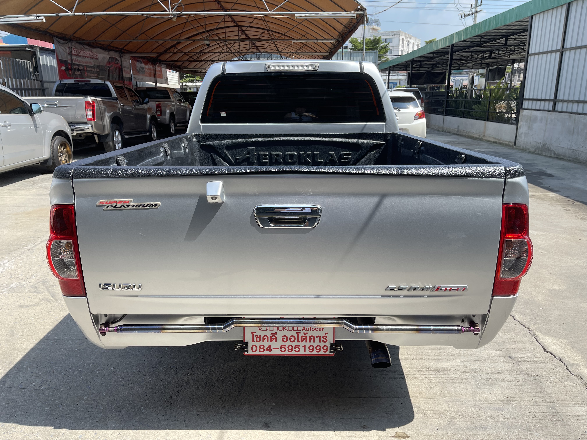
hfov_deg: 69.4
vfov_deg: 54.9
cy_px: 220
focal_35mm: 25
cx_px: 294
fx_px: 424
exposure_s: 1/1618
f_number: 1.6
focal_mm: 5.1
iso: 32
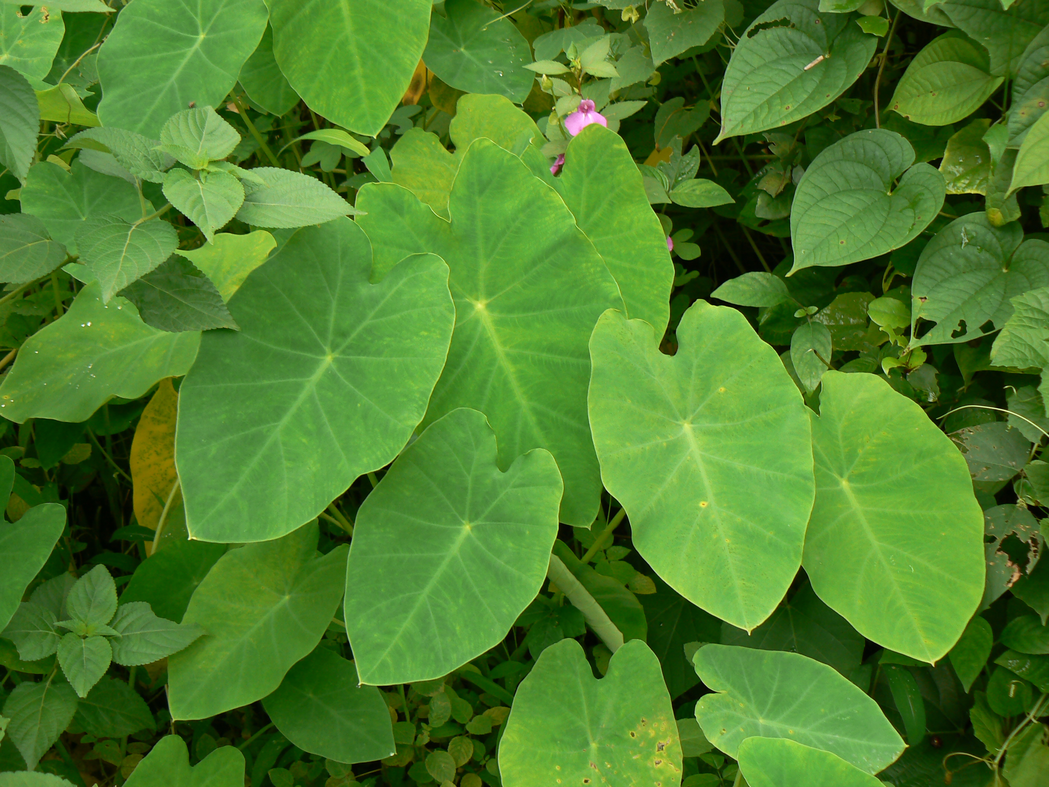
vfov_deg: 24.4
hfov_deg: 32.2
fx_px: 1818
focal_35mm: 60
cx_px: 524
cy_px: 394
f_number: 3.2
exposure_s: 1/40
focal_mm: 10.1
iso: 80
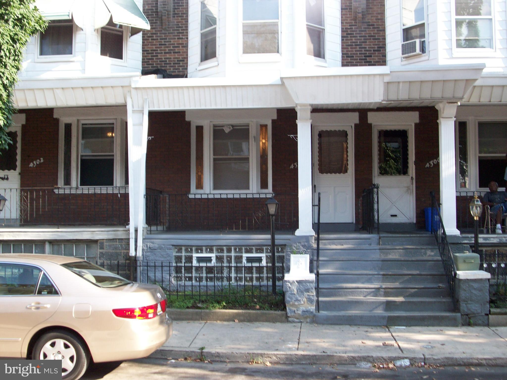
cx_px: 254
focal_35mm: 42
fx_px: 615
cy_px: 190
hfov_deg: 44.8
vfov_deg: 34.3
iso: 64
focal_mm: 7.1
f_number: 3.2
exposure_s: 1/122
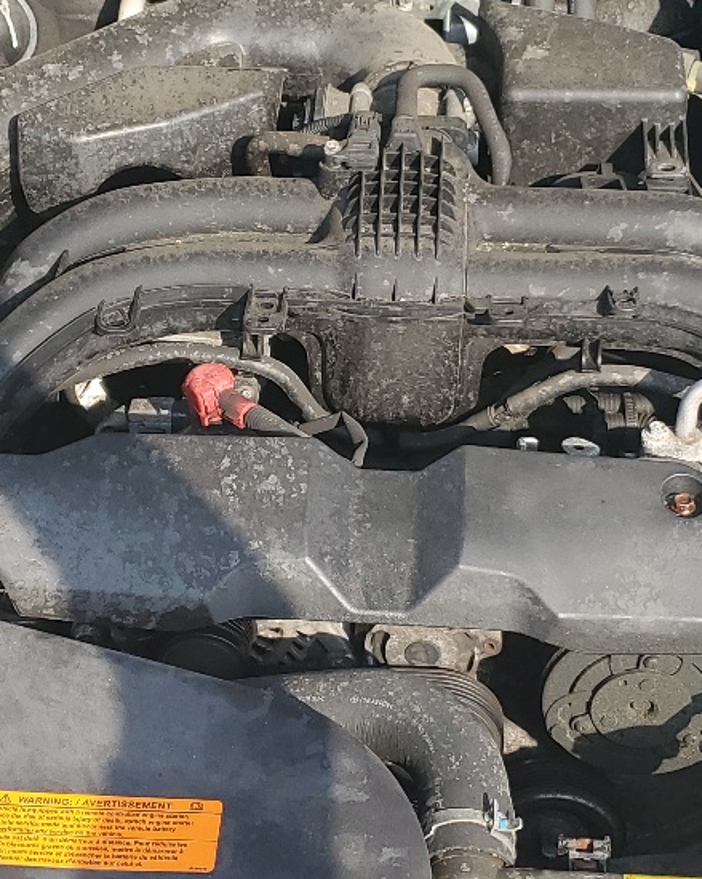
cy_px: 320
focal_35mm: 74
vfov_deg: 25.6
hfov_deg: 20.7
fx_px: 1922
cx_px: 408
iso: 50
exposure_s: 1/1000
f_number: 1.5
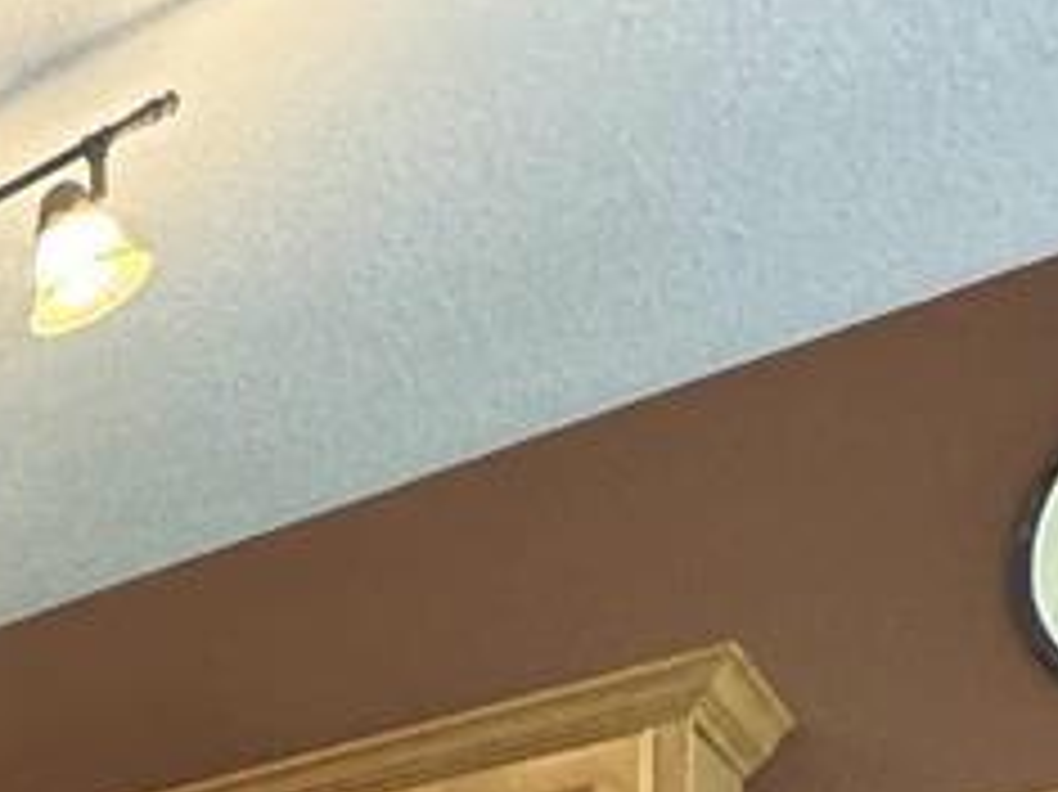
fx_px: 1863
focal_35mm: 61
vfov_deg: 17.8
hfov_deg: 19.0
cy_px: 1530
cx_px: -1058
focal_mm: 2.22
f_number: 2.2
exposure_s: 1/60
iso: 500
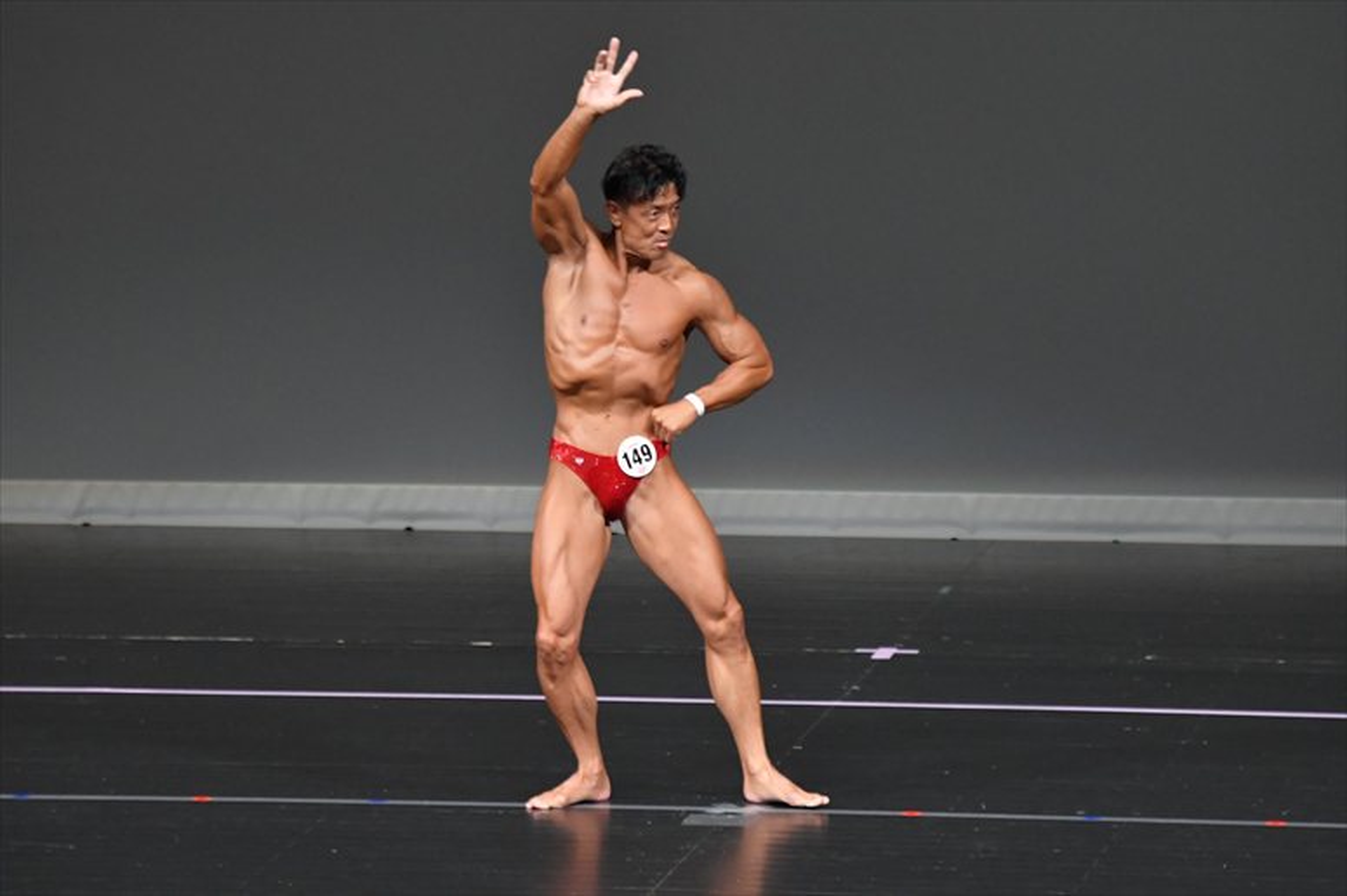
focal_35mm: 315
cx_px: 674
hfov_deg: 6.5
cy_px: 448
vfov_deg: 4.4
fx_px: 11781
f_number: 5.6
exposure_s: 1/400
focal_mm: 210
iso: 4000
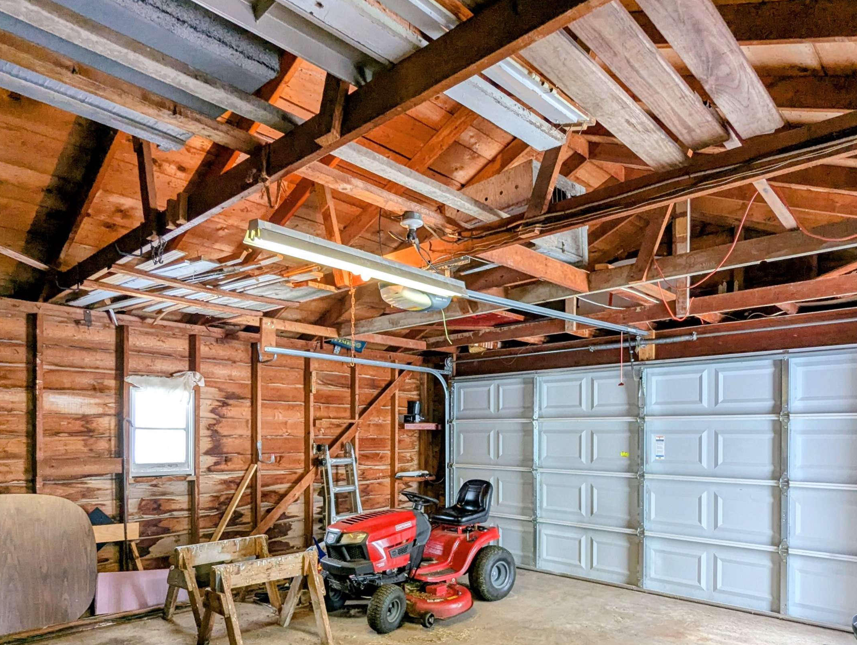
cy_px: 430
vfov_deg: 57.7
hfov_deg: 73.8
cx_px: 457
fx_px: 570
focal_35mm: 23
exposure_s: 1/60
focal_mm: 2.35
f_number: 2.2
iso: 161
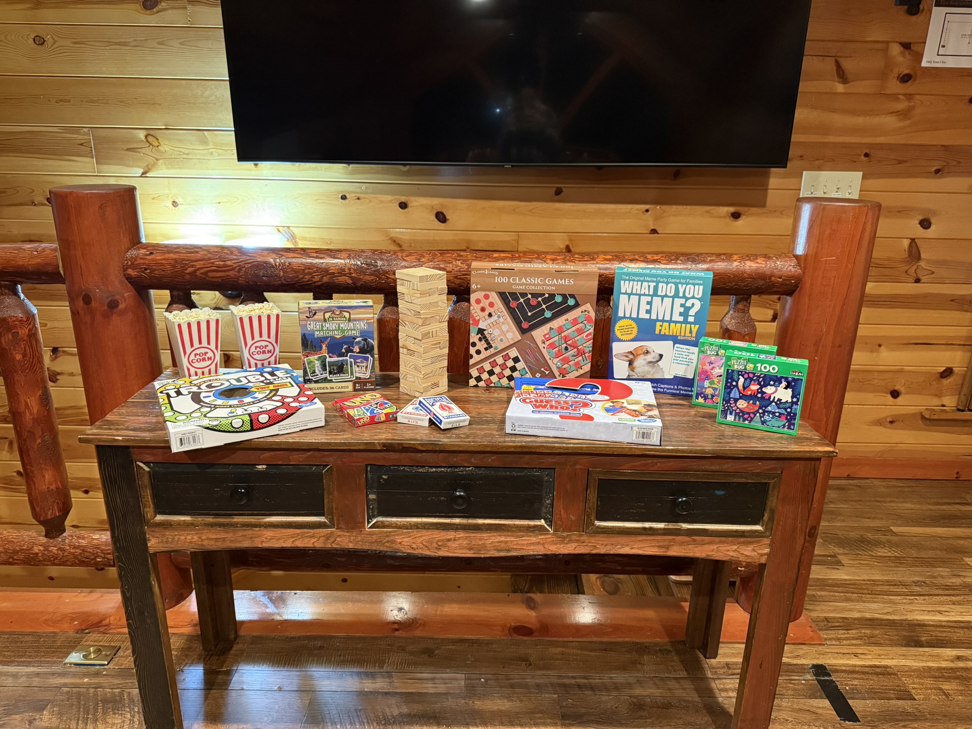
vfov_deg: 56.8
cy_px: 364
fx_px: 674
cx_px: 486
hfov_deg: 71.6
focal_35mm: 24
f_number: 1.78
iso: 800
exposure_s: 1/60
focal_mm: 6.76
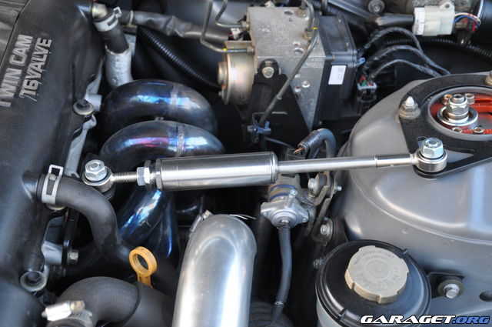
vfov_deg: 21.5
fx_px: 860
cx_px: 246
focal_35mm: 63
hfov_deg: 31.9
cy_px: 164
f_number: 4.8
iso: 400
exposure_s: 1/15
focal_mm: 42
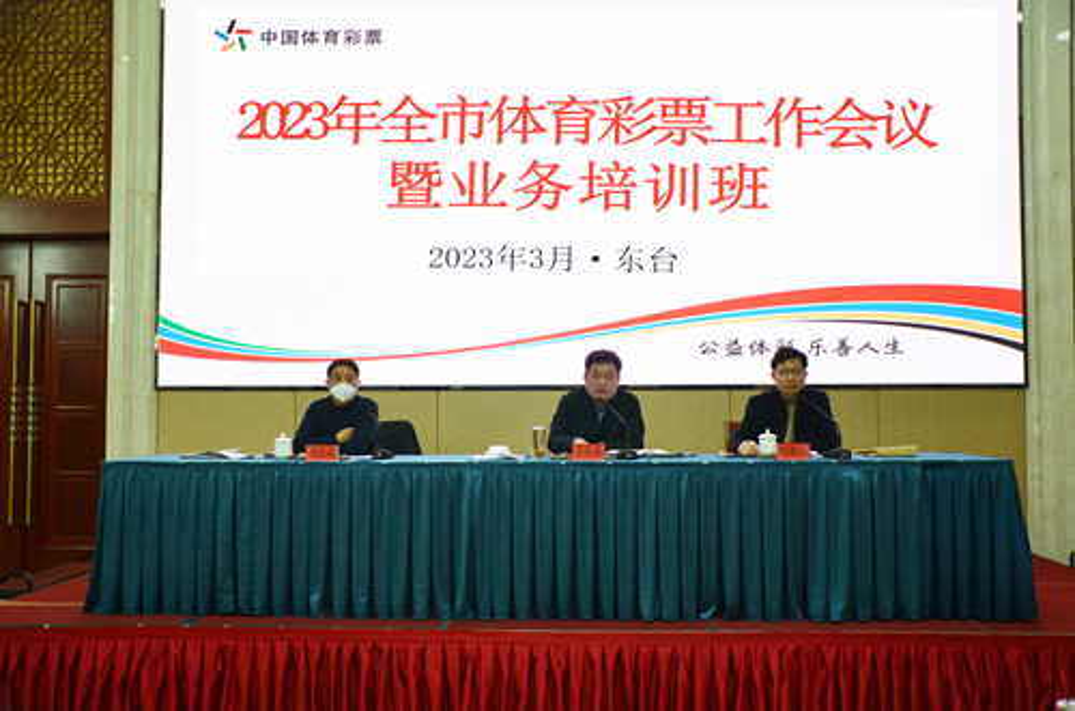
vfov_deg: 39.8
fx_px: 983
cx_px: 538
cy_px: 356
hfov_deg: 57.3
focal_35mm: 33
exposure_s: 1/60
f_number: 4
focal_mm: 22
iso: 400
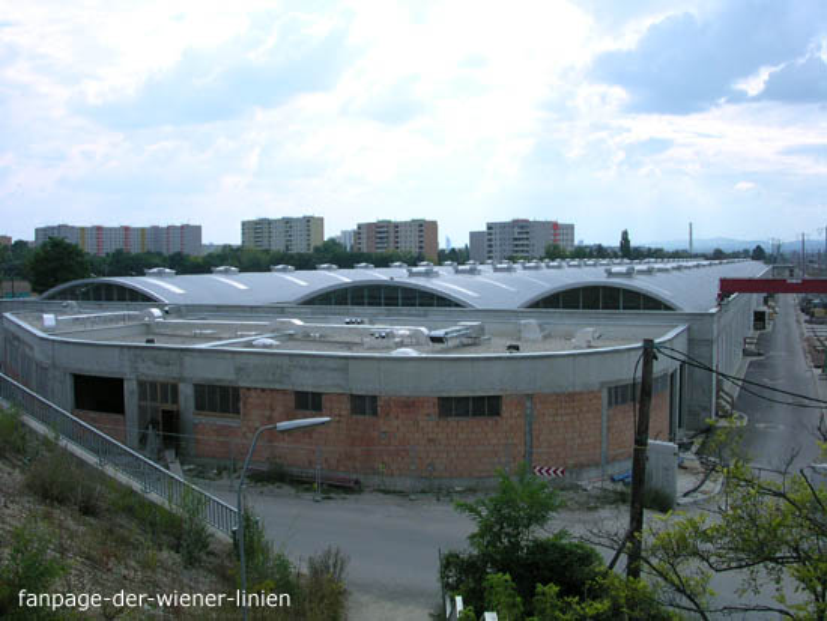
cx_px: 414
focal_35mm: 37
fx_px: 884
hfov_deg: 50.1
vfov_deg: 38.7
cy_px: 310
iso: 100
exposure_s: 1/475
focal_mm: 5.6
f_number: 4.5
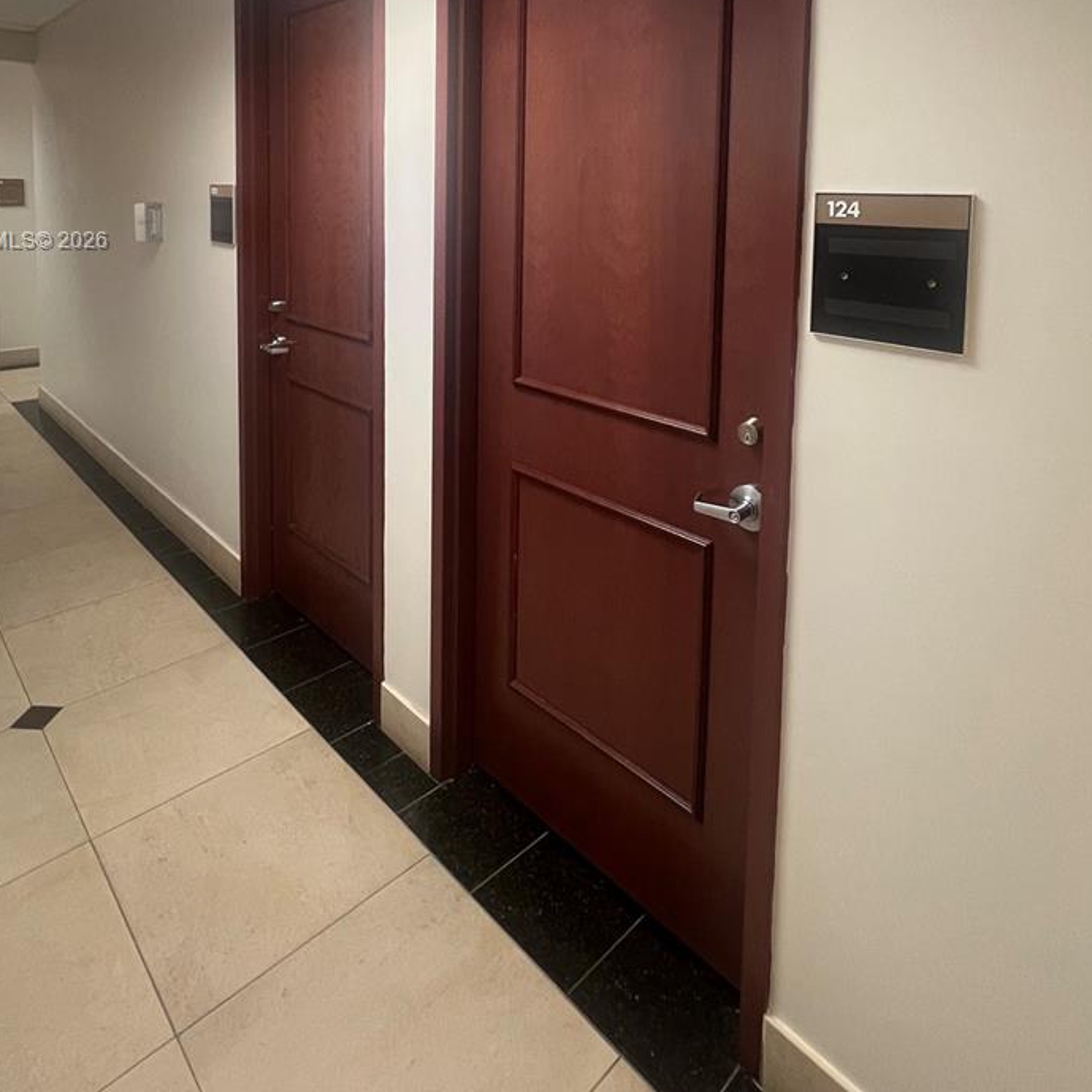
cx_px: 528
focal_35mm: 20
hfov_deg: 74.8
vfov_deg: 68.7
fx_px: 714
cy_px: 242
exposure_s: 1/60
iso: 200
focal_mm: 1.57
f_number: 1.8
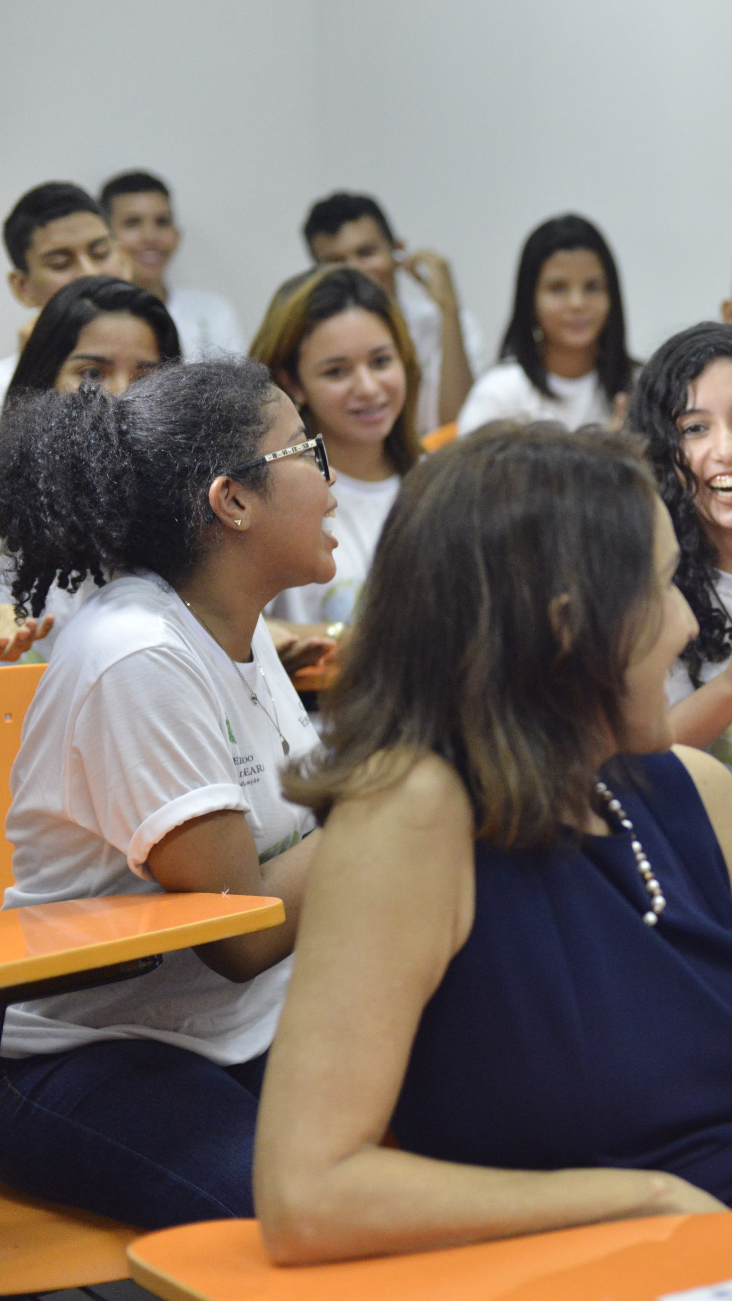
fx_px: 2726
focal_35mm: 79
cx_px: 979
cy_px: 650
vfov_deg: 26.8
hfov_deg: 14.6
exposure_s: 1/500
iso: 3200
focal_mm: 50
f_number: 2.8
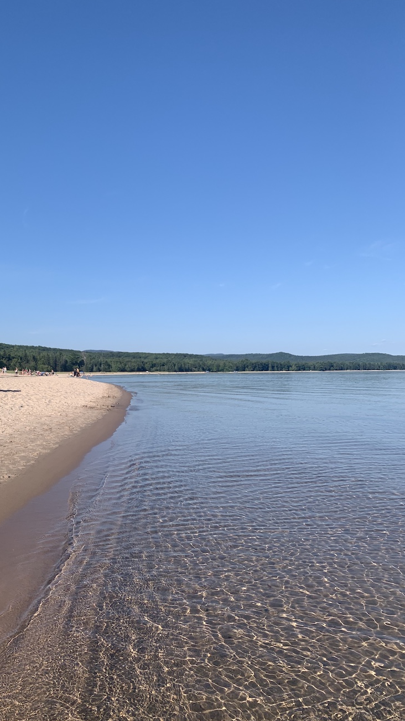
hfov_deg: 39.8
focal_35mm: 29
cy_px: 368
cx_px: 140
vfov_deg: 66.1
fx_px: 554
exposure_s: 1/2364
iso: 25
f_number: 1.8
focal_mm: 4.25
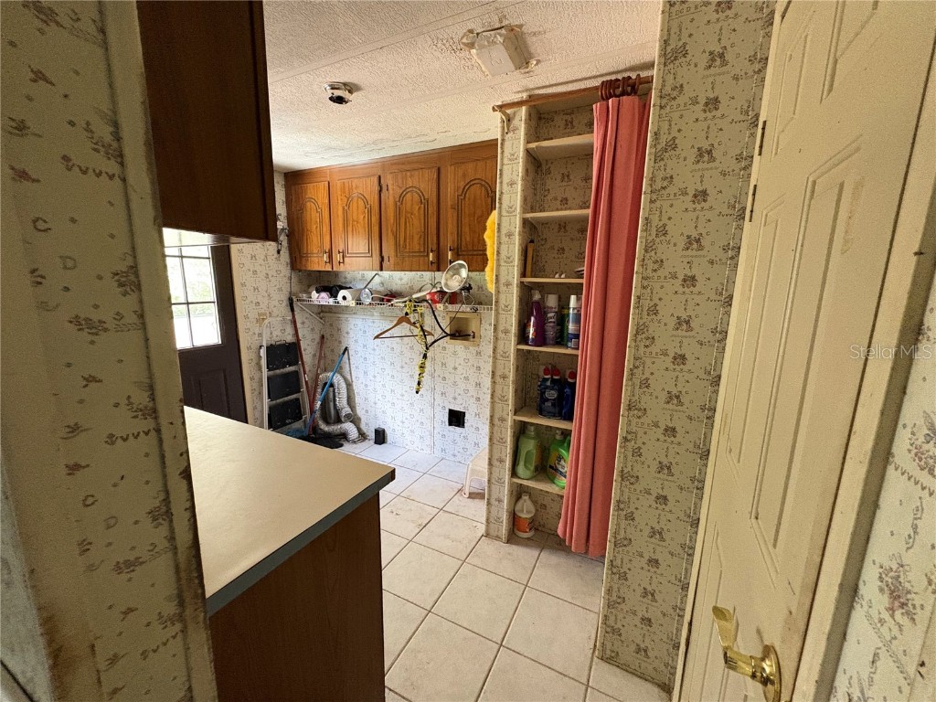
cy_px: 351
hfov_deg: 102.1
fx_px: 379
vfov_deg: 85.7
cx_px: 468
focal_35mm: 14
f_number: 2.2
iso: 500
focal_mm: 2.22
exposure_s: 1/60
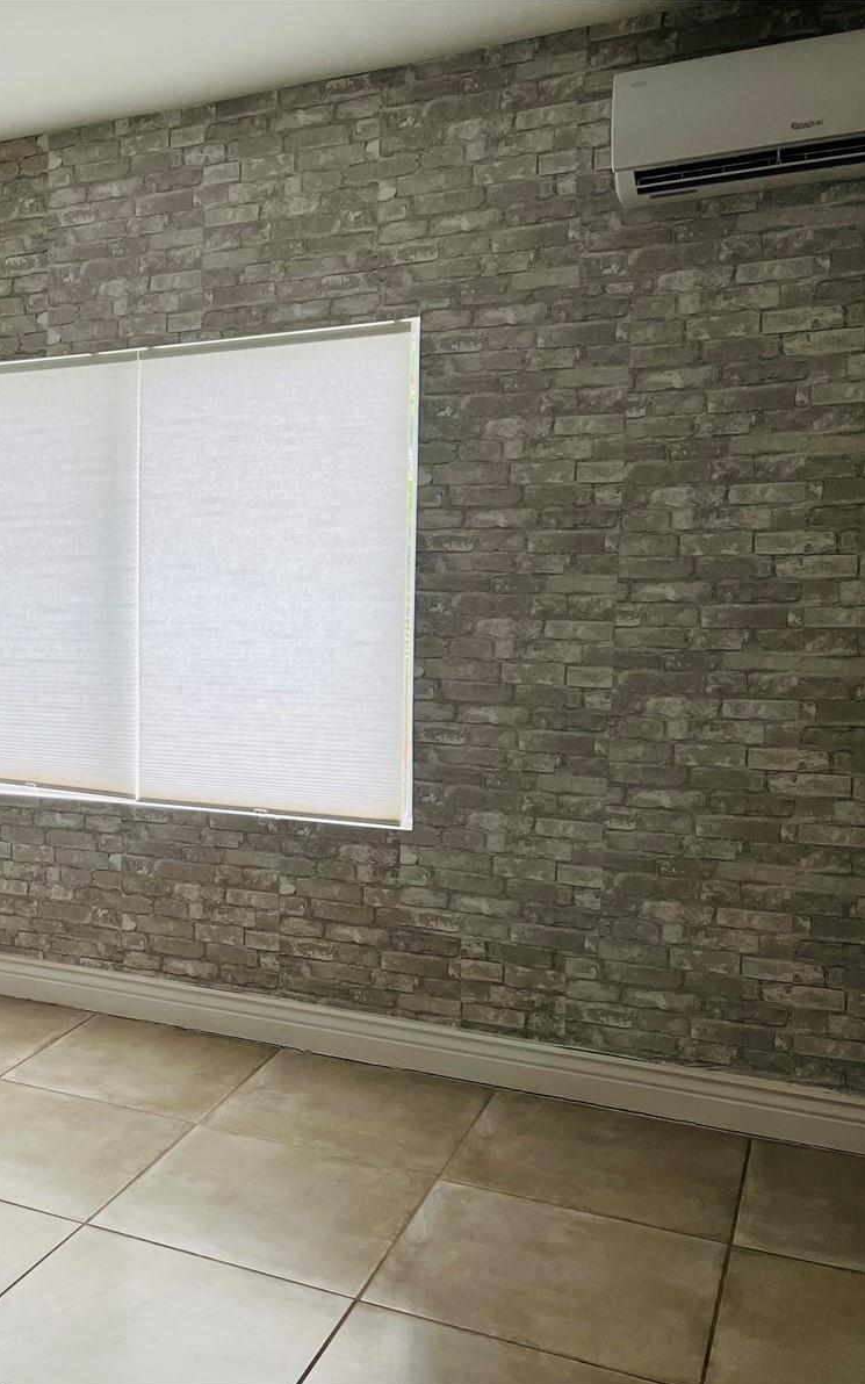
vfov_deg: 52.7
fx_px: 1396
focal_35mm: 37
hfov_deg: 32.0
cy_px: 694
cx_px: 15
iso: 100
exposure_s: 1/121
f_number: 1.5
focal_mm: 5.7
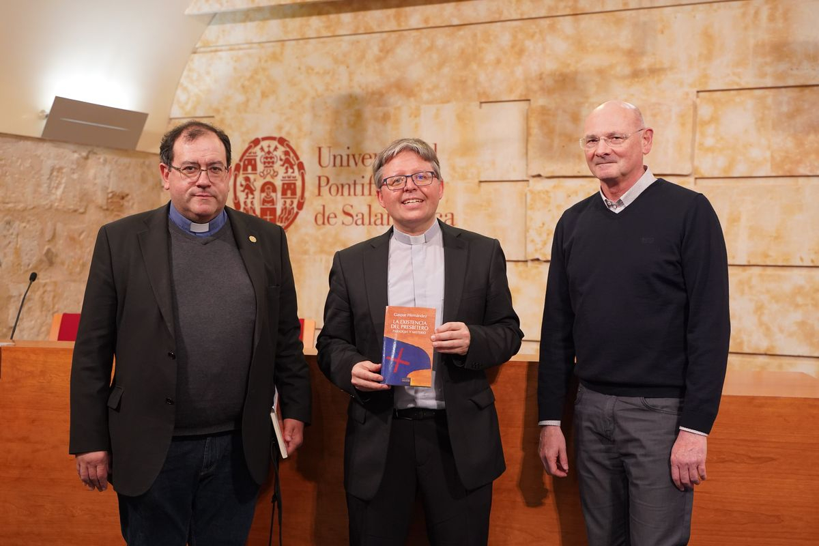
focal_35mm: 43
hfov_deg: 45.4
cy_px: 273
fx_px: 978
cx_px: 410
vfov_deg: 31.2
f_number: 4
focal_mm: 43
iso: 3200
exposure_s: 1/160
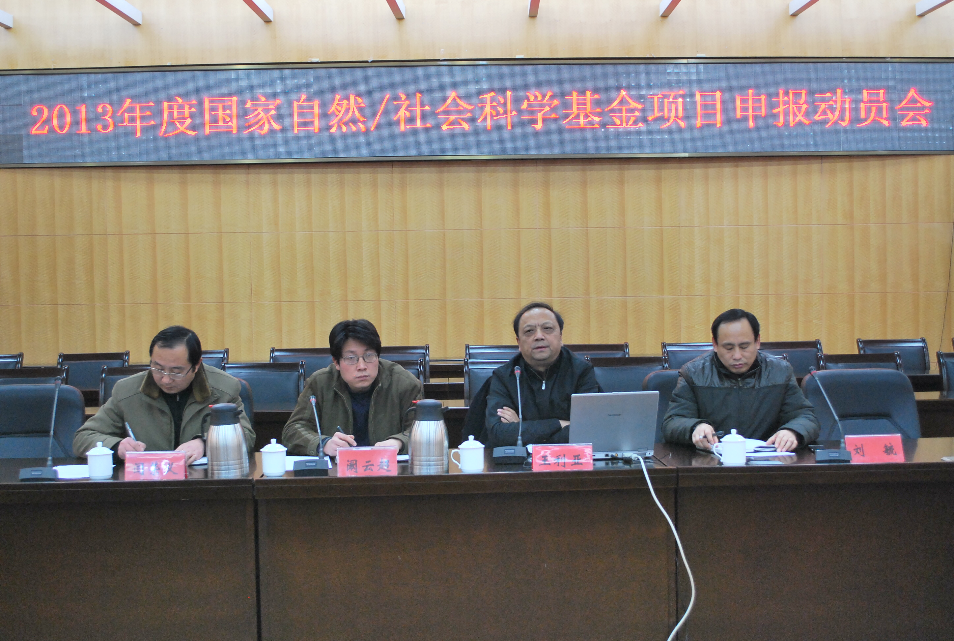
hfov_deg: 43.5
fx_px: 1195
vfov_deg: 30.0
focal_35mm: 45
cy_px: 320
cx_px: 477
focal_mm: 30
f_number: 4.8
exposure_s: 1/15
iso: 800
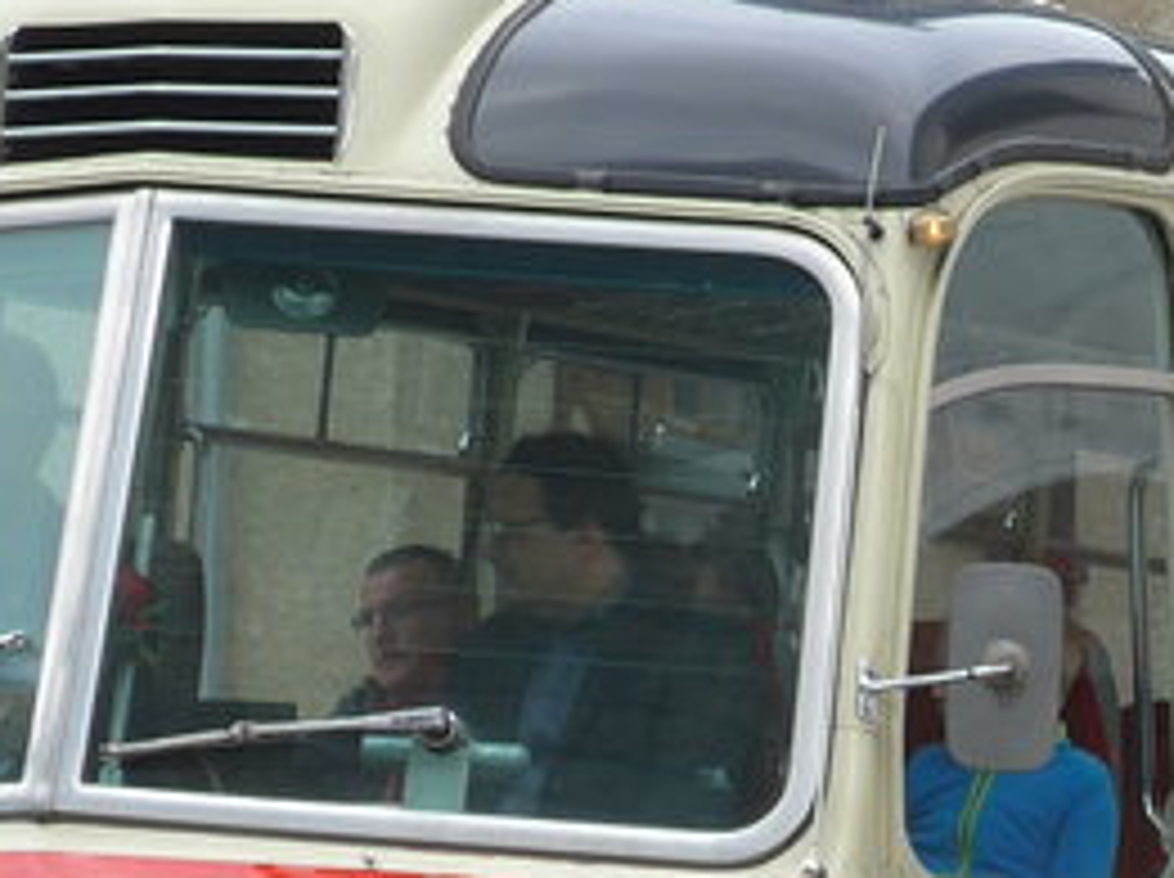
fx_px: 10296
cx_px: 1178
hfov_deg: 6.5
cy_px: 603
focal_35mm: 304
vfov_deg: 4.9
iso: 80
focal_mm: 13.4
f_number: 3.9
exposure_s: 1/250
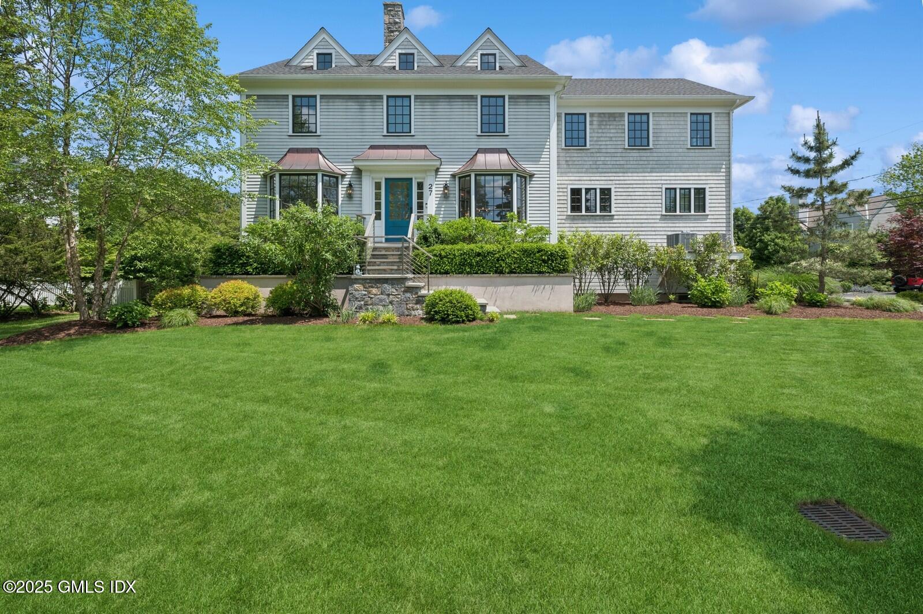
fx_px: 359
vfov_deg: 81.1
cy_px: 307
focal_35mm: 14
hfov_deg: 104.3
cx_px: 462
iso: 200
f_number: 11
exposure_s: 1/500
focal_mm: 14
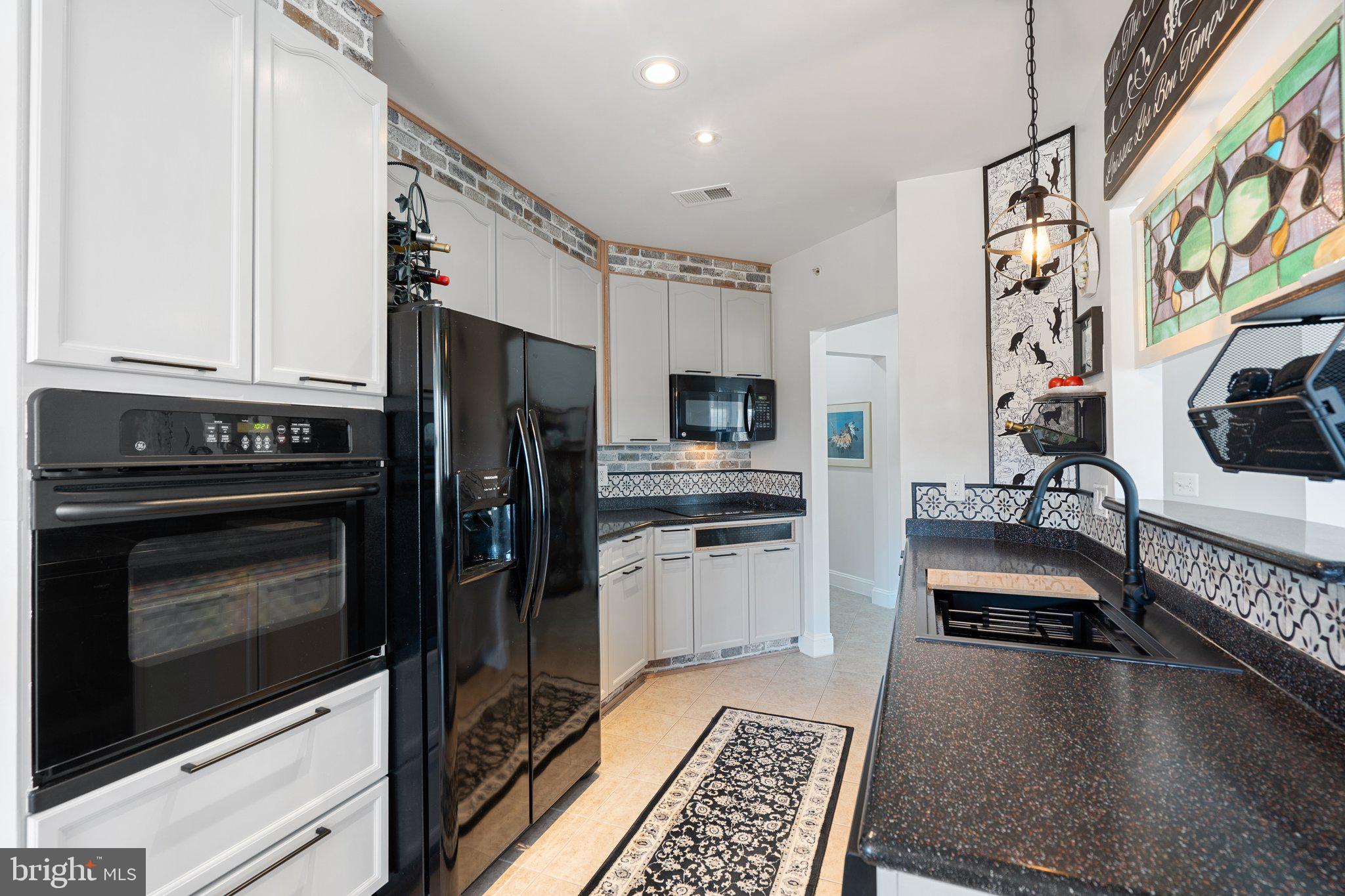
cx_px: 672
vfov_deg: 73.7
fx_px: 598
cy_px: 448
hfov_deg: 96.7
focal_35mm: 16
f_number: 8
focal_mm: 16
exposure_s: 1/3
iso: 500
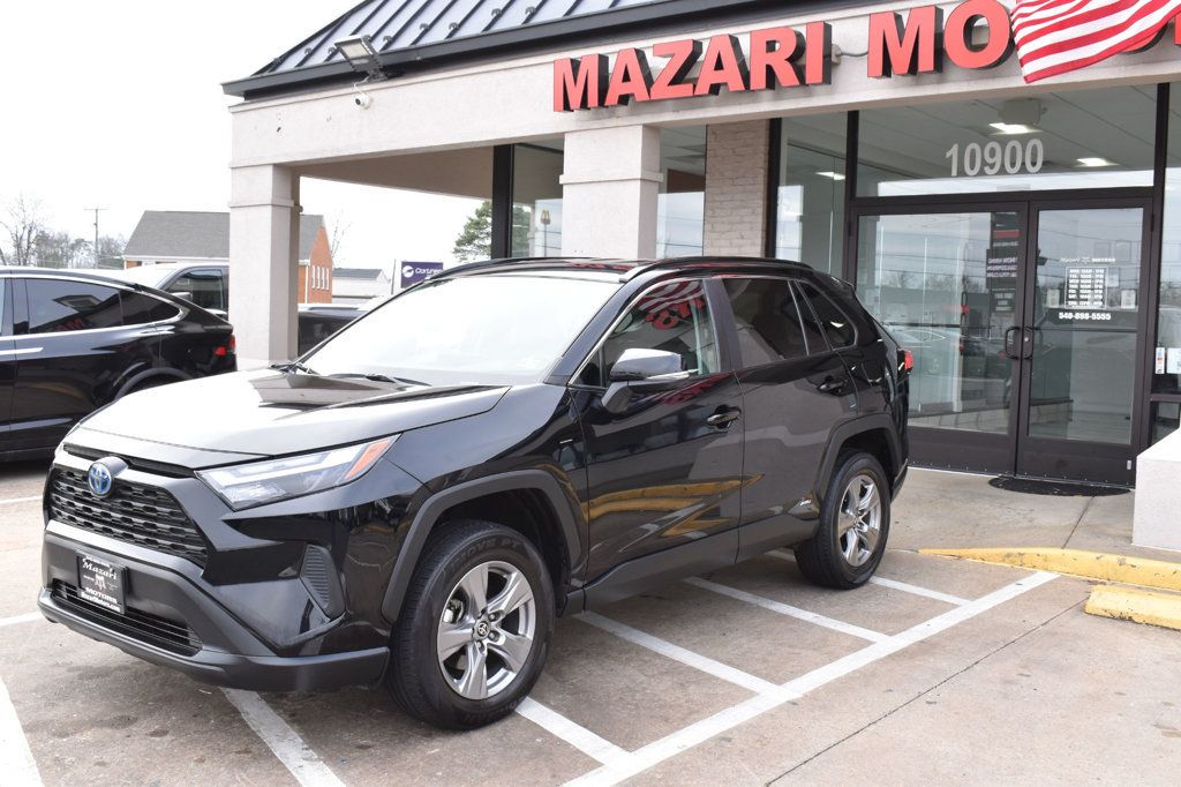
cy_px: 394
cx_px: 590
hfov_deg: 53.1
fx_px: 1181
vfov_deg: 36.8
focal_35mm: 36
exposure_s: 1/200
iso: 400
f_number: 8
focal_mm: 24
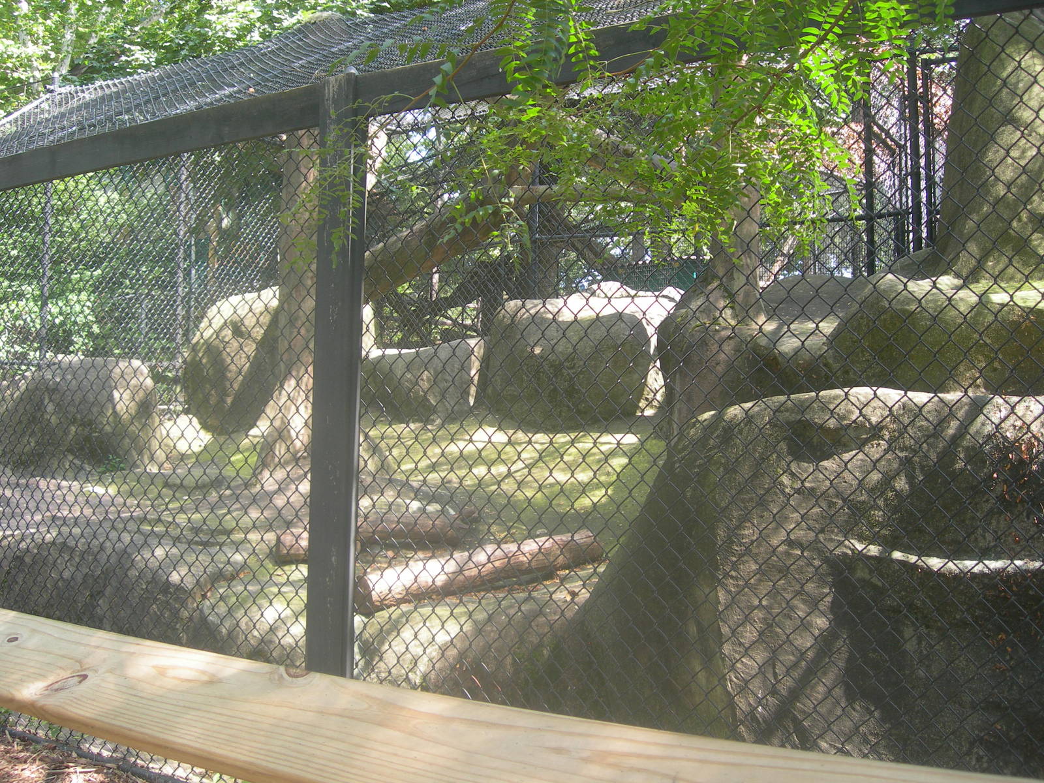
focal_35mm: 38
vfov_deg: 37.7
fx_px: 1146
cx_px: 522
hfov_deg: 49.0
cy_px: 392
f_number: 2.8
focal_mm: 7.8
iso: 50
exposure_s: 1/77.3
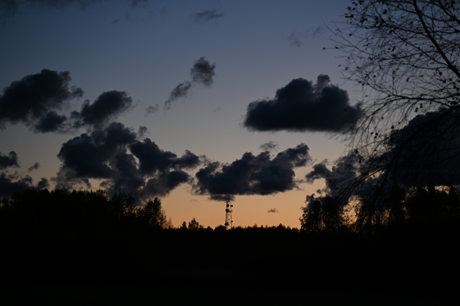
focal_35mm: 120
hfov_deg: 17.1
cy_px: 153
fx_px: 1532
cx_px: 230
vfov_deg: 11.4
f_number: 4
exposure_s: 1/100
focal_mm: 120
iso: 280
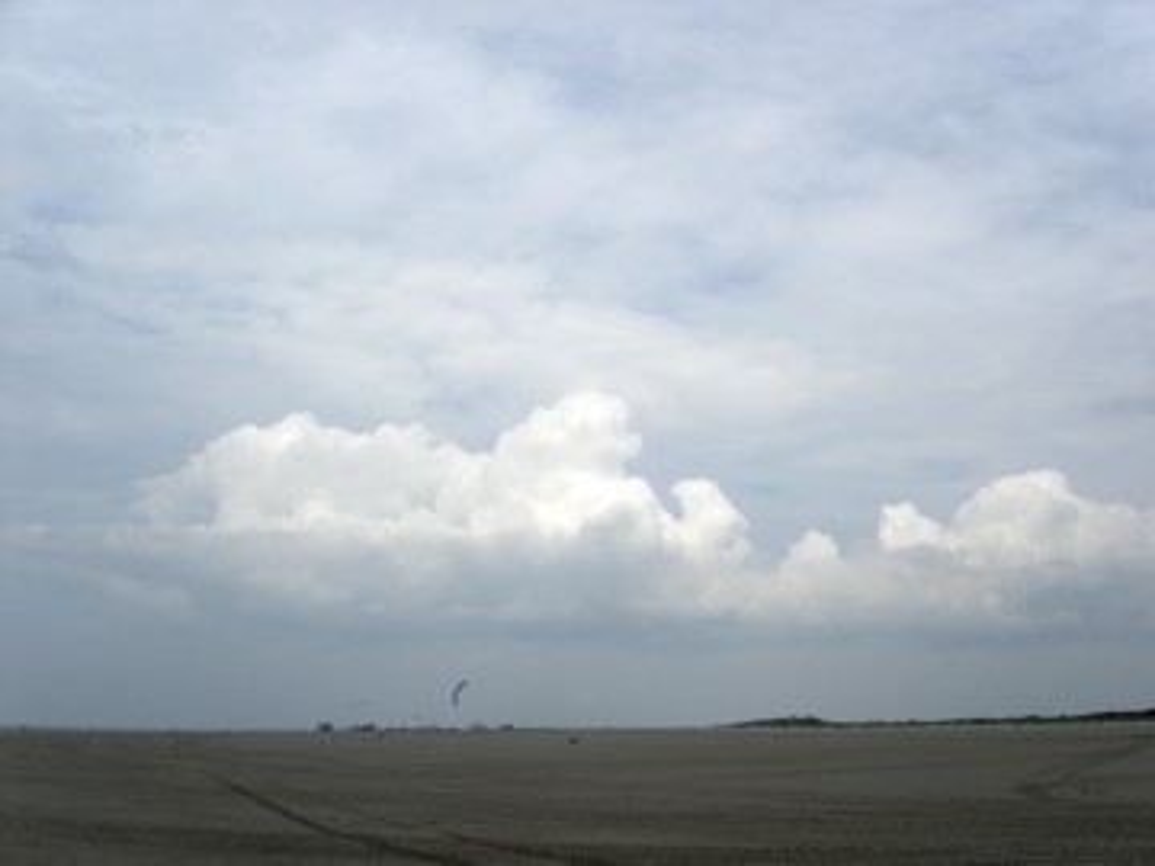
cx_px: 578
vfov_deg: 37.7
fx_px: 1268
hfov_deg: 49.0
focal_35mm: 38
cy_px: 433
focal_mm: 7.8
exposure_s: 1/750
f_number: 5.6
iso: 100
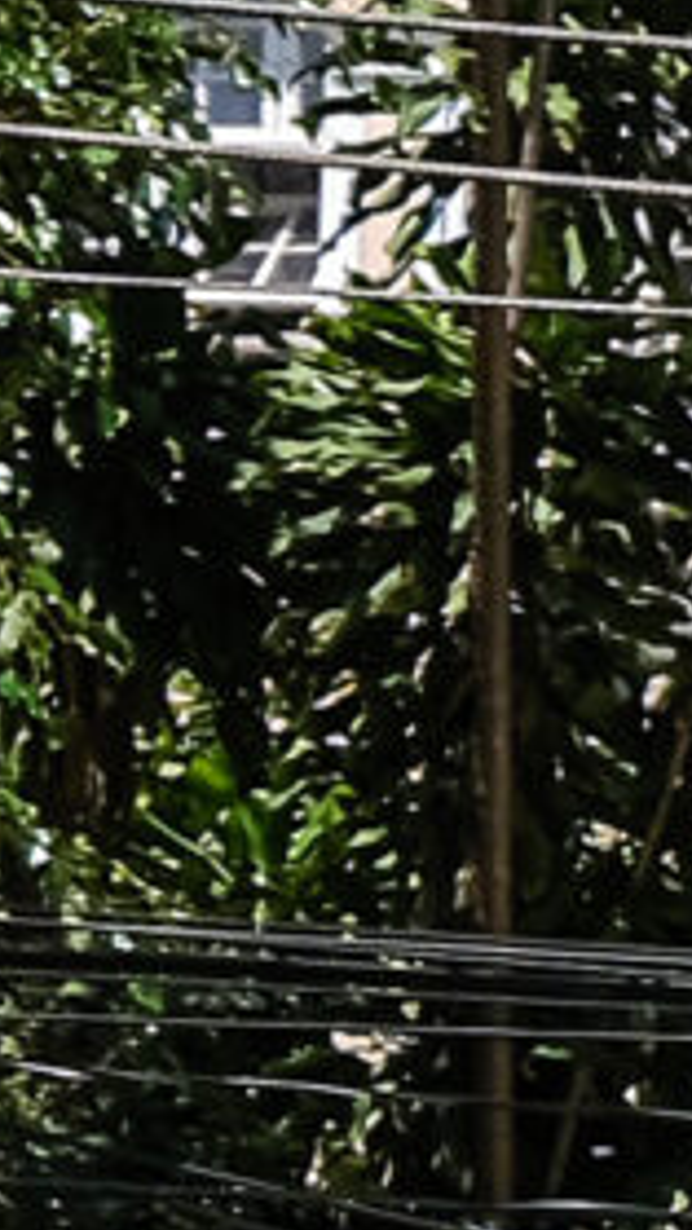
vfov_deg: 7.5
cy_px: 2224
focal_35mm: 279
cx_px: 5078
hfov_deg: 3.4
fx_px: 9098
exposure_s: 1/200
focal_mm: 19.1
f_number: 7.1
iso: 80
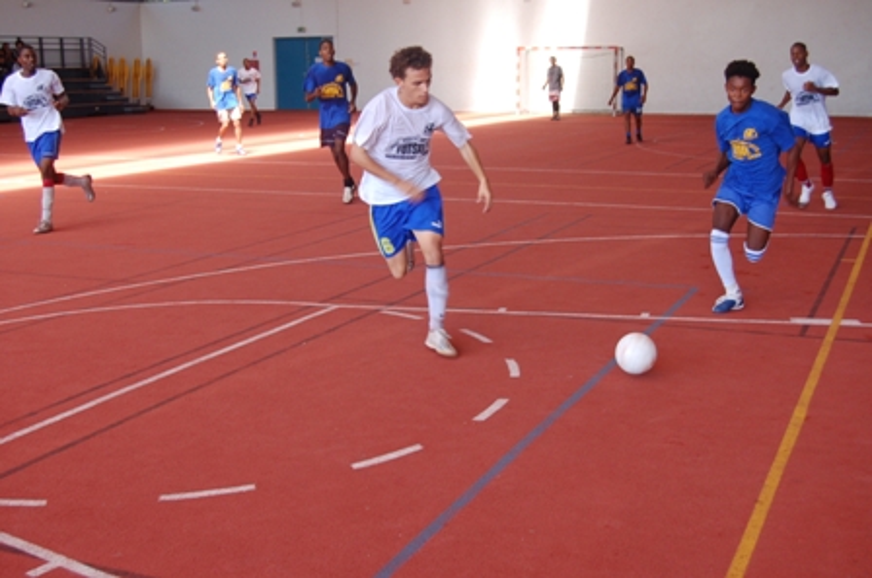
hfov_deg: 42.4
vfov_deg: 28.8
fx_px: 1124
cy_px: 289
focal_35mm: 46
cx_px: 436
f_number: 5.6
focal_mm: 31
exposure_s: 1/125
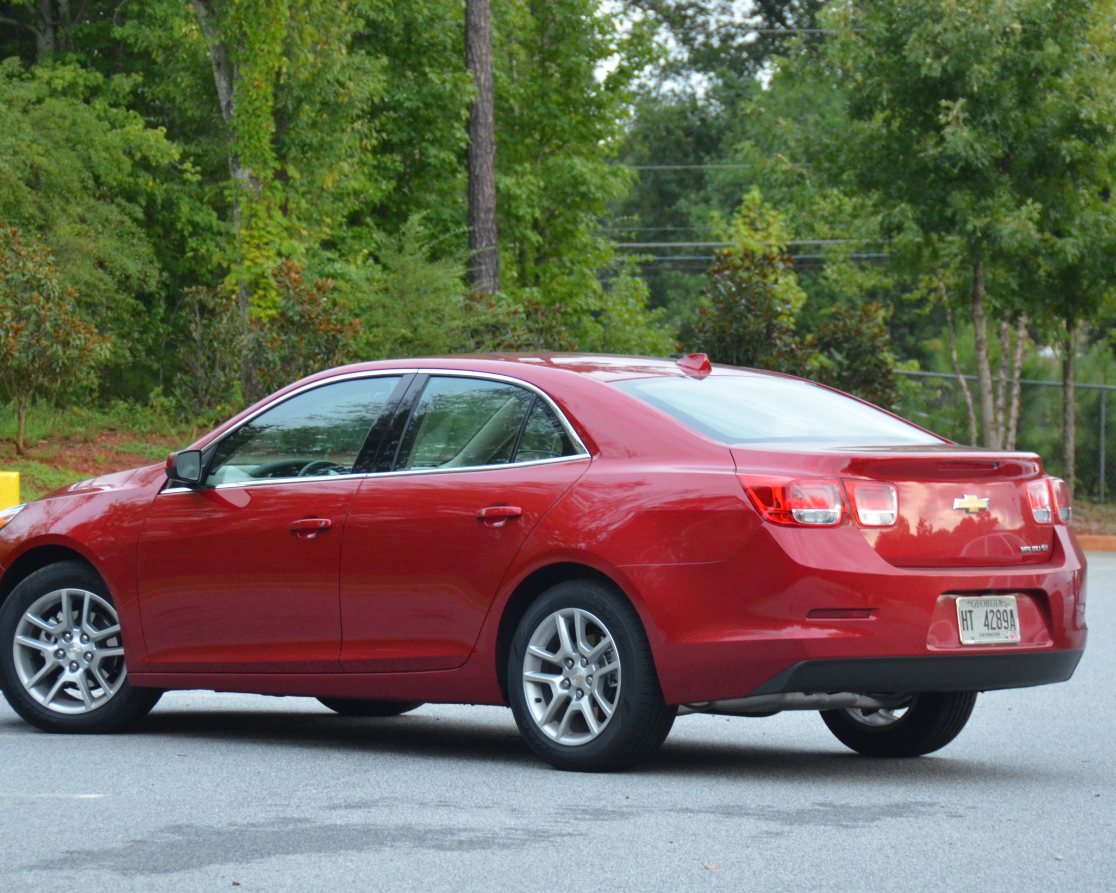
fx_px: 5369
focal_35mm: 163
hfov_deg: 11.9
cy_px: 448
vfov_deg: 9.5
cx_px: 546
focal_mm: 95
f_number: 5.3
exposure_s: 1/60
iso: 1600
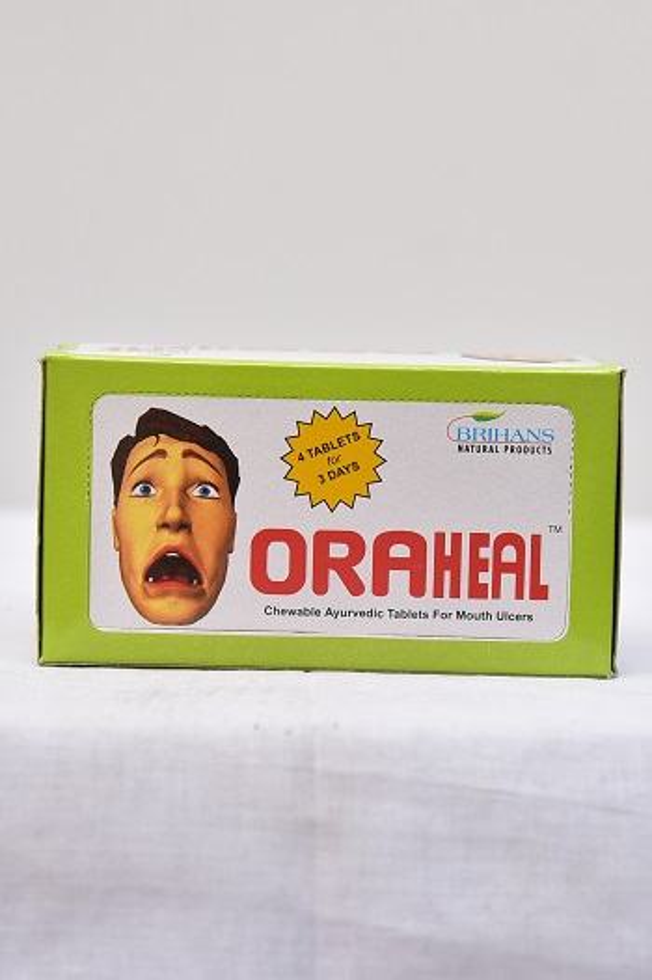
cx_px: 326
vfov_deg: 23.9
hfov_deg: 16.1
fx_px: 2312
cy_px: 490
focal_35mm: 85
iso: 1600
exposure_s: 1/125
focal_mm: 85
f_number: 4.5
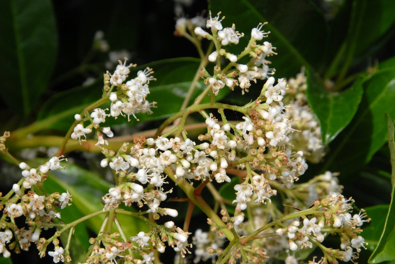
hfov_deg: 13.7
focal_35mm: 150
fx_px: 1647
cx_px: 198
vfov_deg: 9.2
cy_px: 132
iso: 400
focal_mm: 100
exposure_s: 1/350
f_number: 10
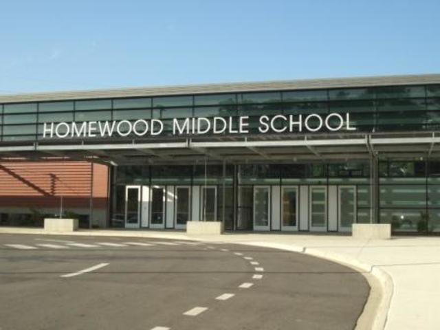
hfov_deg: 38.9
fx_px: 623
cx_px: 220
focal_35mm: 49
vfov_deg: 29.7
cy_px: 165
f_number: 5
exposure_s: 1/640
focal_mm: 8.2
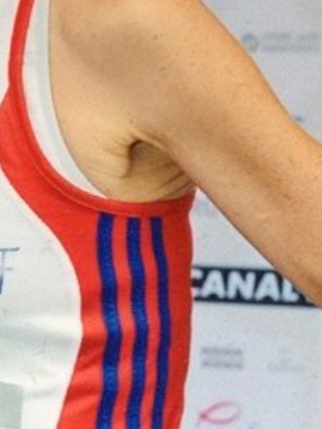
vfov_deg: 17.7
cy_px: 192
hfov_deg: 12.7
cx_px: -140
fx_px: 1377
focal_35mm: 111
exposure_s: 1/20
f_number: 2.4
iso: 200
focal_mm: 4.28
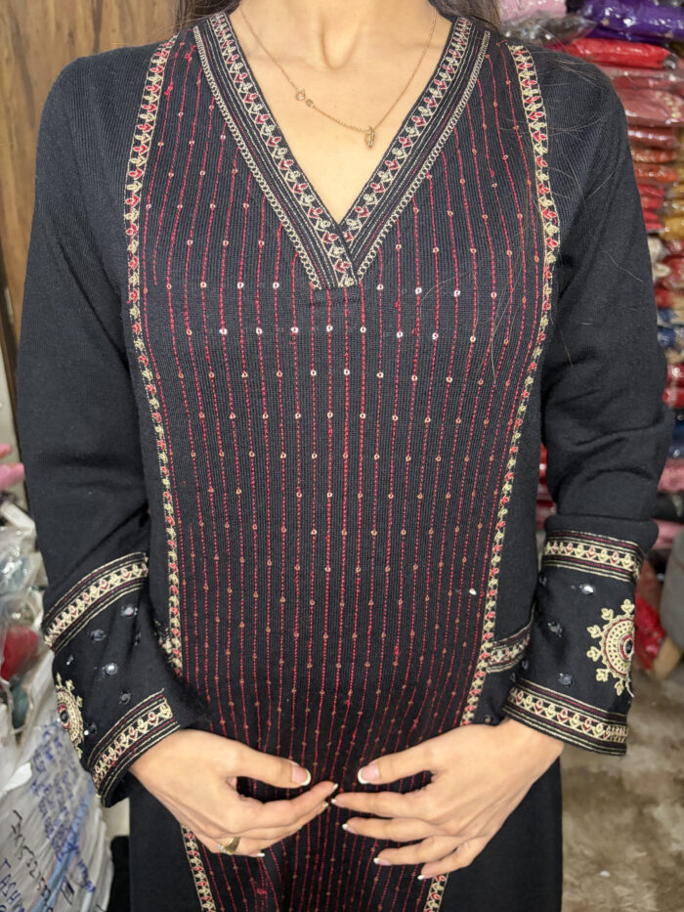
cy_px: 456
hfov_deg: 53.1
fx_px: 685
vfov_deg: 67.3
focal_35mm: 26
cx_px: 342
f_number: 1.6
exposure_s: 1/50
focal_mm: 5.96
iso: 320
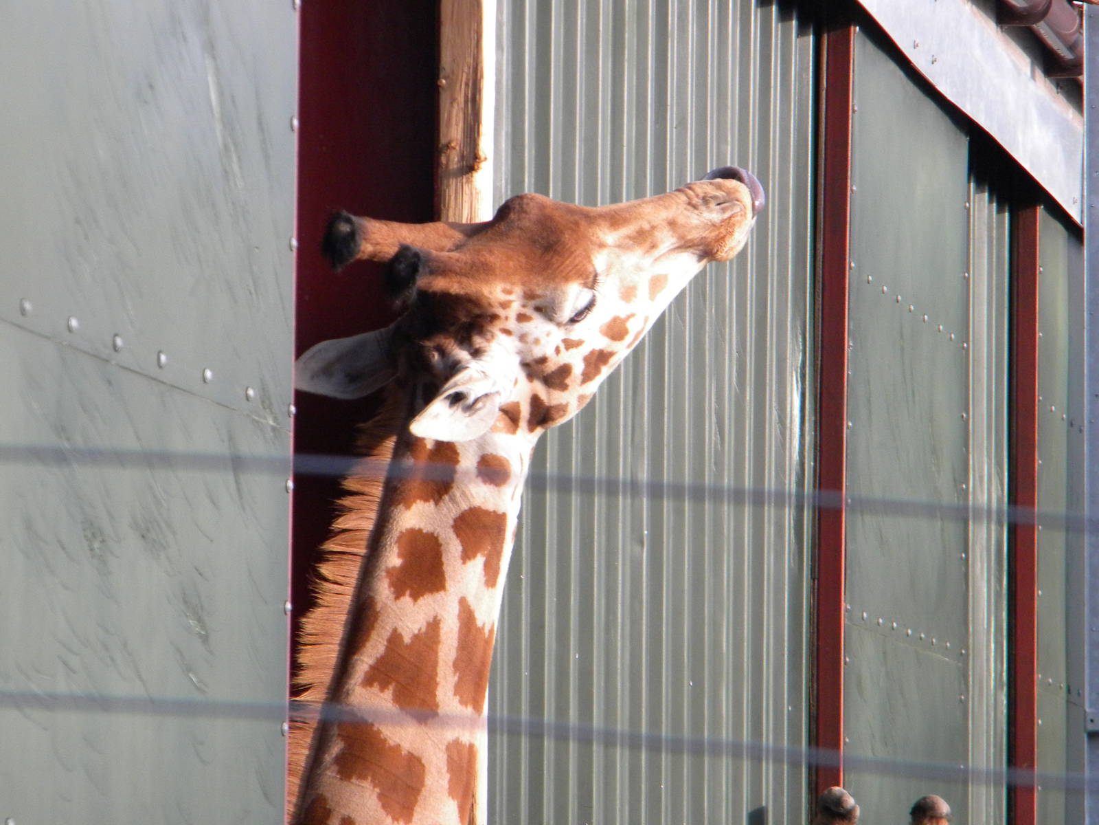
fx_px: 5810
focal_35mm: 183
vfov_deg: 8.1
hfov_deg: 10.8
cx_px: 550
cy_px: 412
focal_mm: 33.1
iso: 286
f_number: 5.2
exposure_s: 1/500
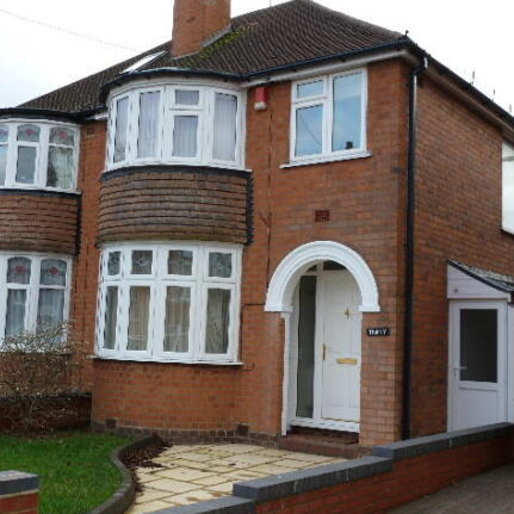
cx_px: 243
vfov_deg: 39.2
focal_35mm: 43
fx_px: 722
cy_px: 258
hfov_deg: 39.2
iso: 100
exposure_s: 1/100
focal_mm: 6.4
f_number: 3.7
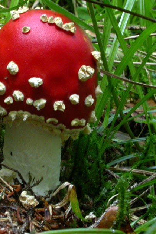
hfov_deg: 13.5
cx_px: 30
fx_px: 656
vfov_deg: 20.2
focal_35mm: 101
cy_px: 116
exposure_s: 1/4
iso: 200
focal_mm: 14.9
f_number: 9.6
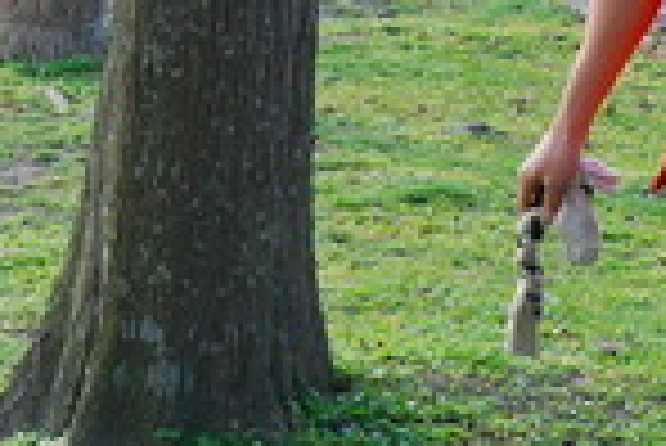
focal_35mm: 178
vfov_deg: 7.7
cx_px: 418
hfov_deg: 11.5
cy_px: 324
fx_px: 3296
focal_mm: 22
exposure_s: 1/400
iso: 500
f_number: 7.1
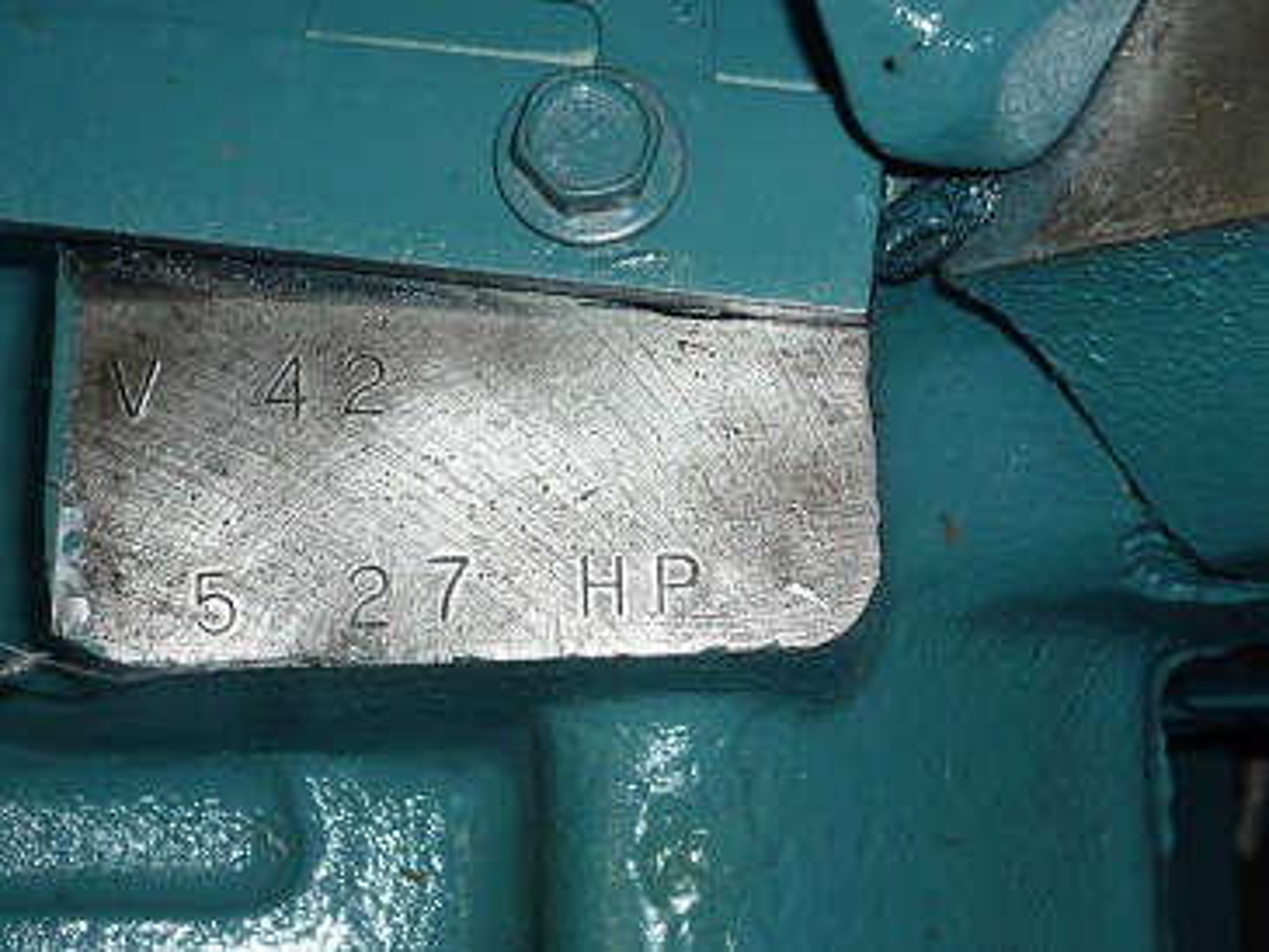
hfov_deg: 28.2
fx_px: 2530
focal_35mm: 69
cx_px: 634
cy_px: 476
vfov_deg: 21.3
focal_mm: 12.2
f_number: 5.4
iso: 100
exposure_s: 1/40
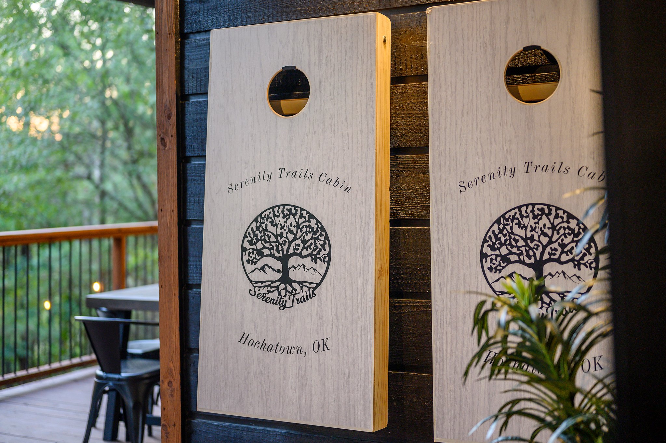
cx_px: 333
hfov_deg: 39.6
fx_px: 924
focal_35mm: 50
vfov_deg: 26.9
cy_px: 222
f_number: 1.8
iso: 200
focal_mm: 50
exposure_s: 1/80
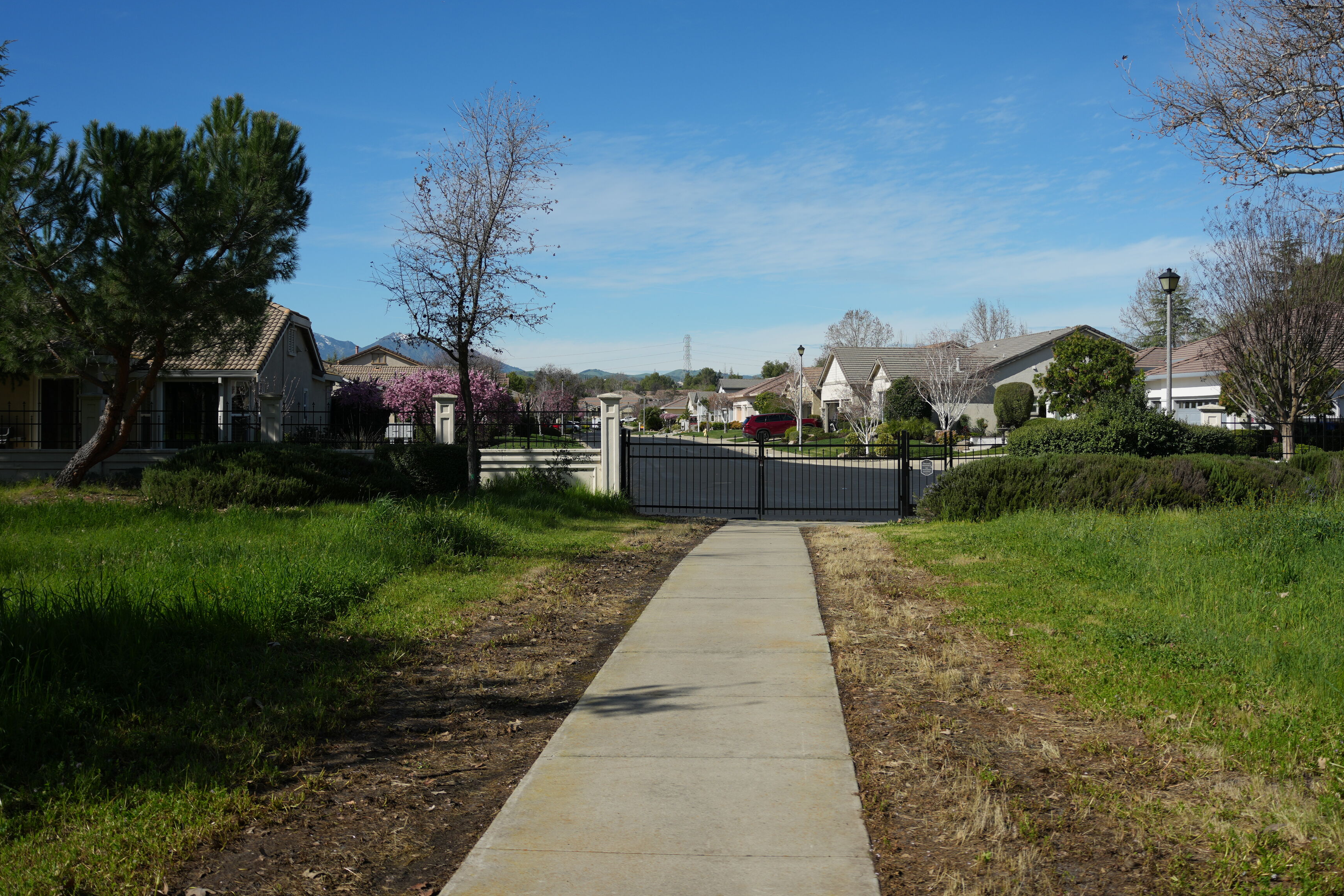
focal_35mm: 35
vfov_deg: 37.8
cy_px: 397
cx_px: 732
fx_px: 1307
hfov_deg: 54.4
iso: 100
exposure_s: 1/1000
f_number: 5
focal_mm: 28
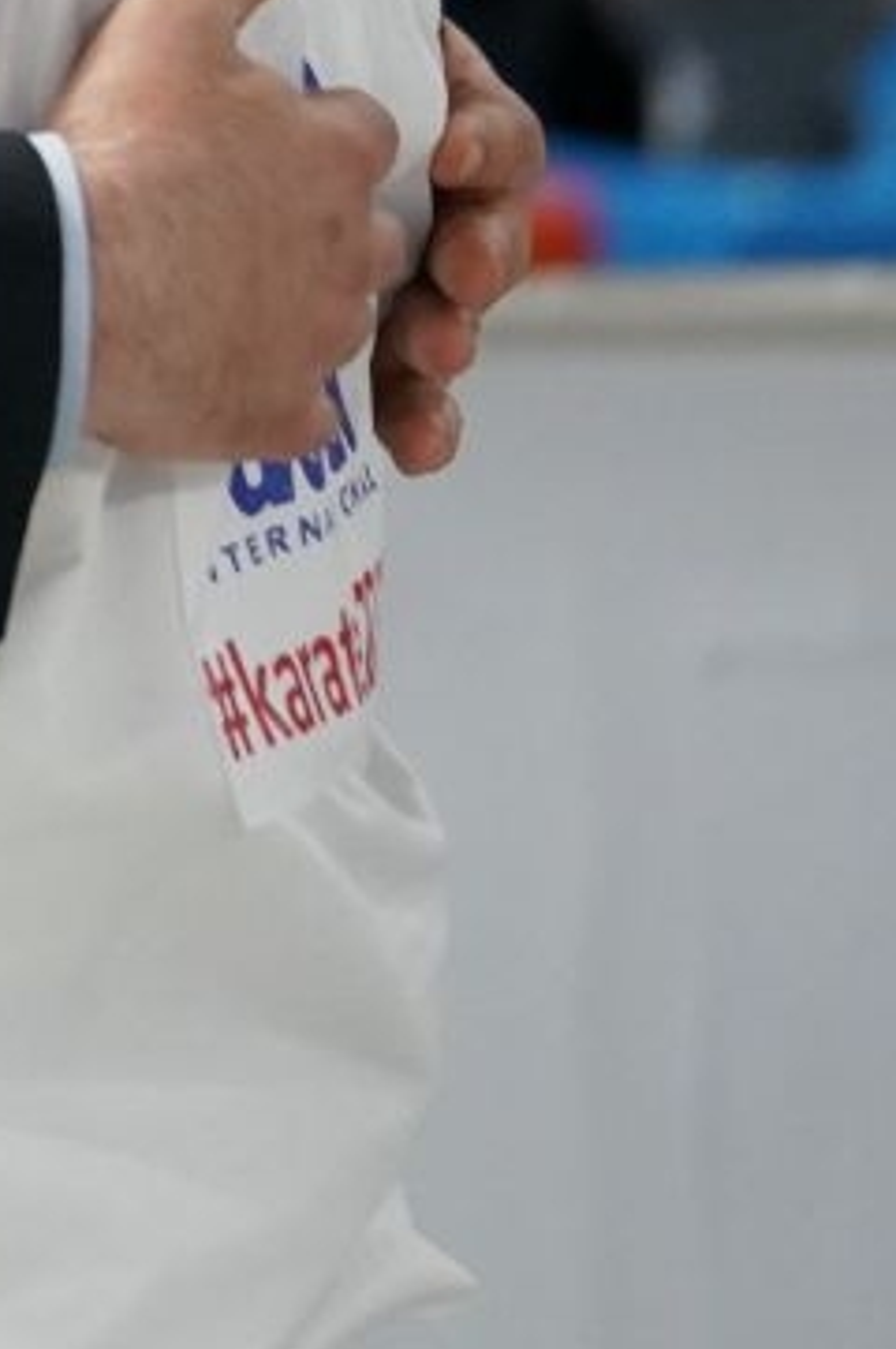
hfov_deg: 1.4
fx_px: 36953
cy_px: -534
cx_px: -1113
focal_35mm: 988
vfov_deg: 2.1
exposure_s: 1/1000
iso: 2500
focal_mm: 198
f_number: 2.8
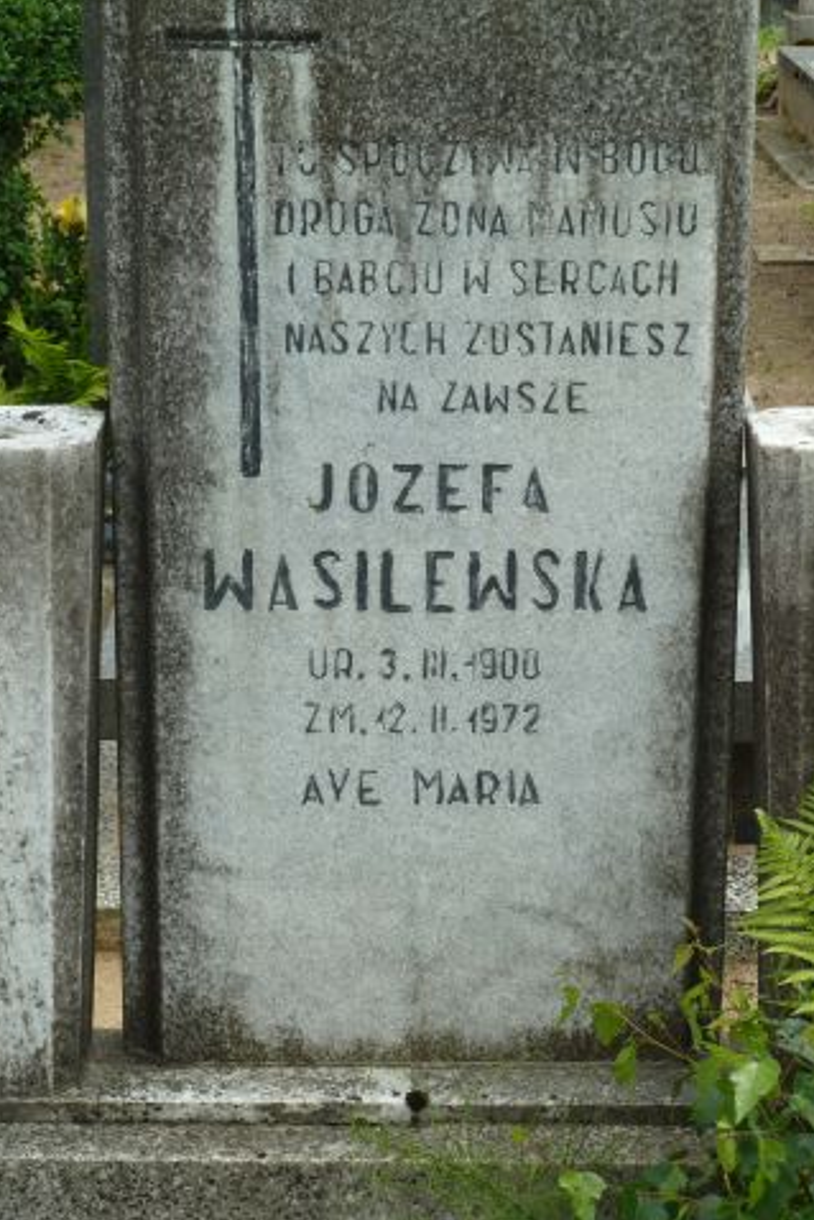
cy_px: 610
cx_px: 401
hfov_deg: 14.6
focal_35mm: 94
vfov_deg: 21.7
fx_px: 3186
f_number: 4.3
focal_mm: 14.7
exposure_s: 1/250
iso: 80
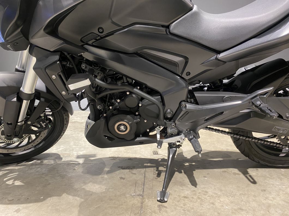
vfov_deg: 53.1
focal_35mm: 26
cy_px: 108
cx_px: 144
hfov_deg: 67.3
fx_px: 217
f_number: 1.8
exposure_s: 1/50
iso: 320
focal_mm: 4.25
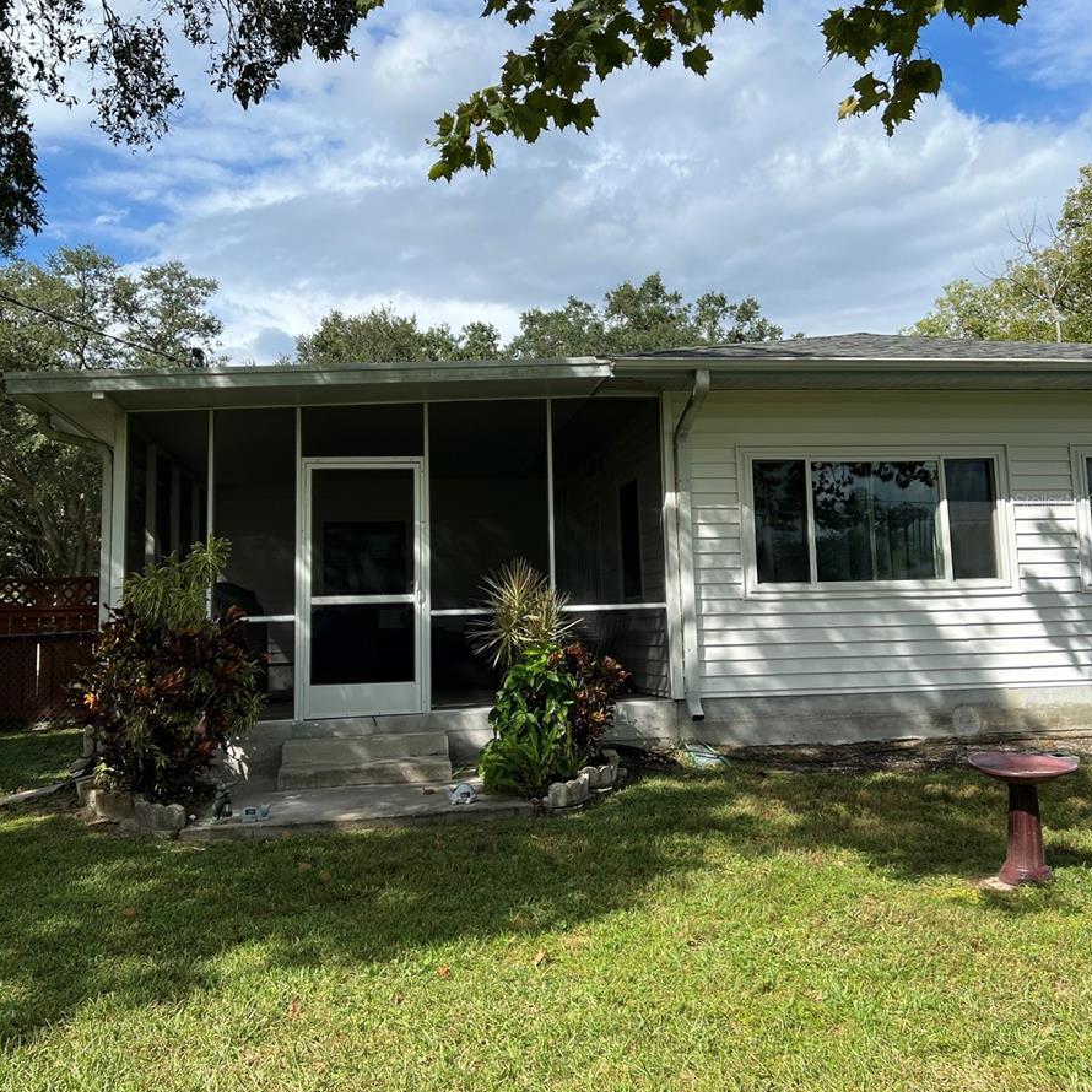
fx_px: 1106
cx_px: 550
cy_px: 501
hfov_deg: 52.5
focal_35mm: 31
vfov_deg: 52.5
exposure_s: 1/3968
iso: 50
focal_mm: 5.7
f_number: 1.5
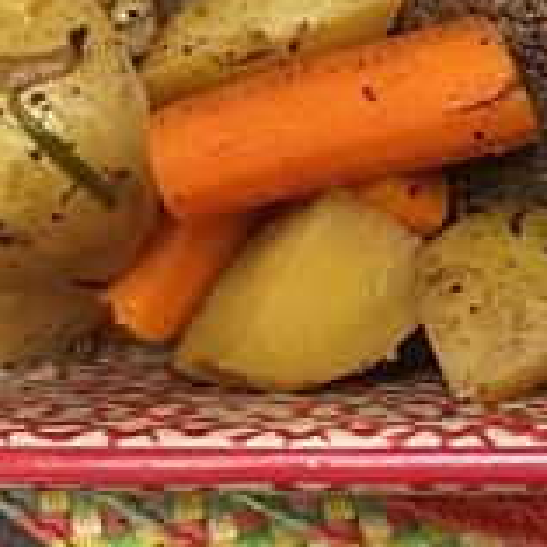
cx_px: 875
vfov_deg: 17.3
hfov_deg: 15.9
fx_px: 1752
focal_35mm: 98
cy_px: -7
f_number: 2.2
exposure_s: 1/30
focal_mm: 4.15
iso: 200
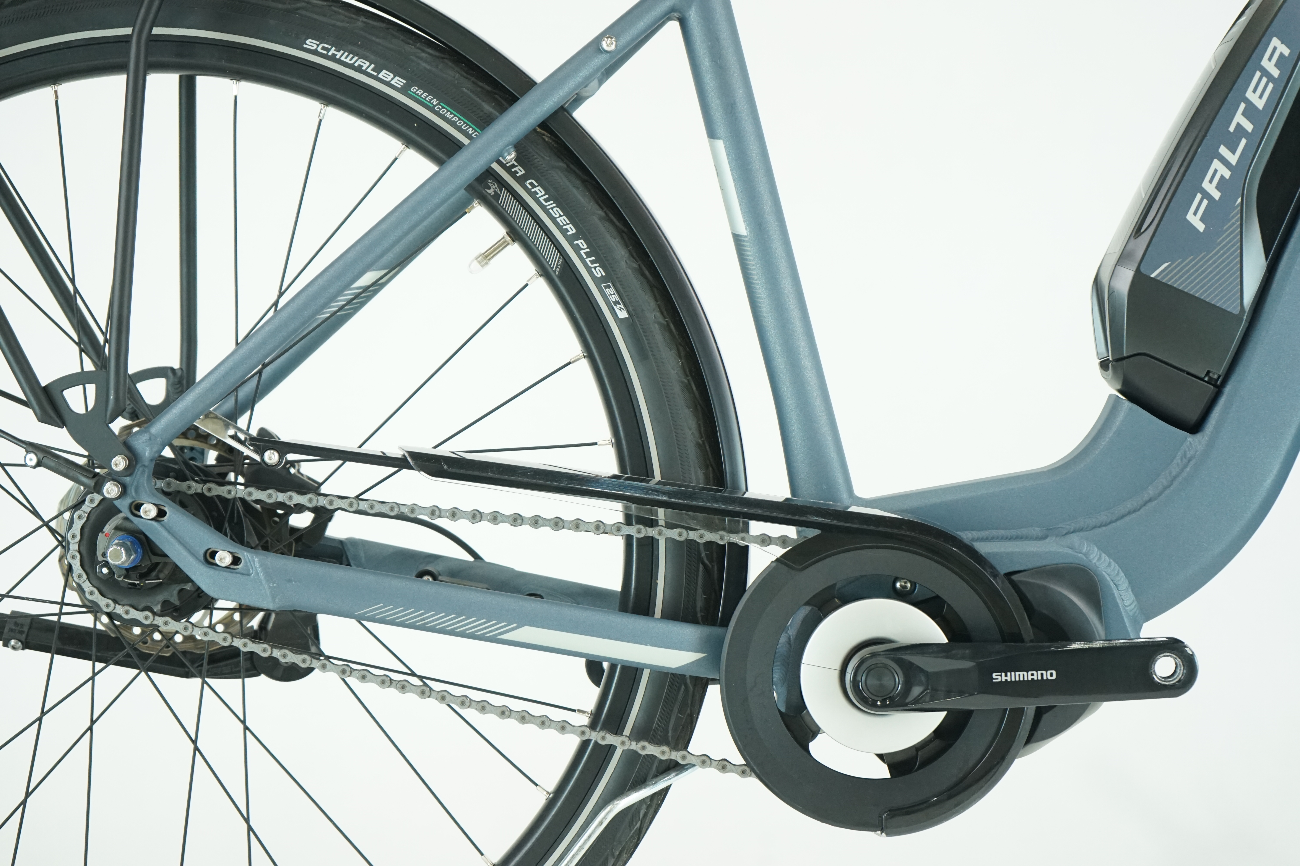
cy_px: 433
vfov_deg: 19.7
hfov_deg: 29.2
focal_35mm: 69
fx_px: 2491
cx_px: 650
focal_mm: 69
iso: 2500
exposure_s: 1/200
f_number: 5.6
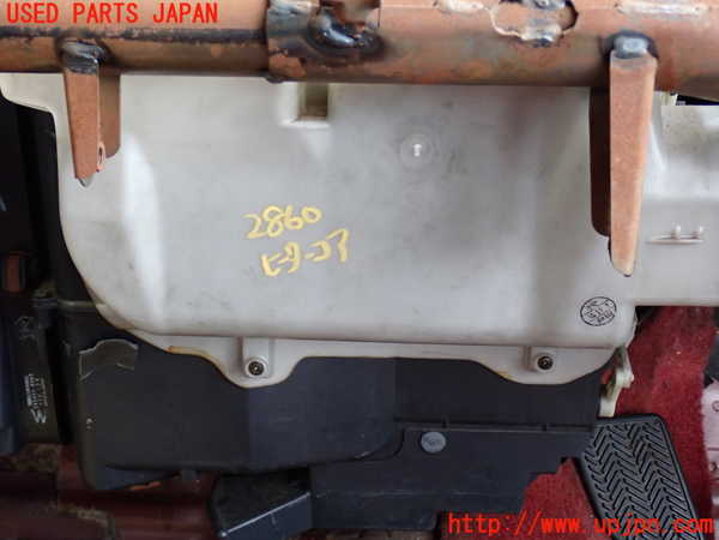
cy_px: 270
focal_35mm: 47
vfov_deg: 30.9
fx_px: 976
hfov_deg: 40.4
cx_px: 360
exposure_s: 1/50
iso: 400
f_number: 3.1
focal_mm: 8.4
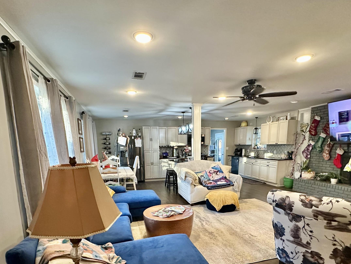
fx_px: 203
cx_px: 175
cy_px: 184
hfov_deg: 81.7
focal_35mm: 20
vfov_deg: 63.6
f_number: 2.2
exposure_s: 1/60
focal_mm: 2.22
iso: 400
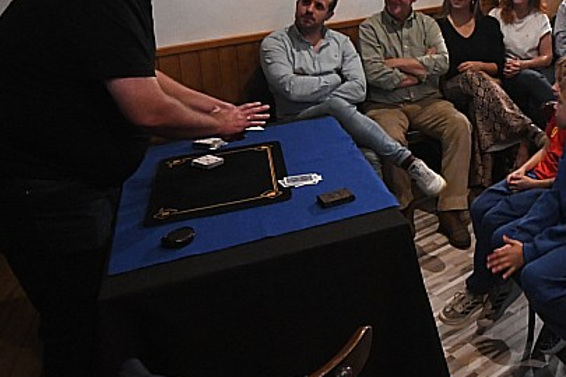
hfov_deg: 42.6
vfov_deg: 31.7
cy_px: 33
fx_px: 629
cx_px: 551
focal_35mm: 40
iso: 6400
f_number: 4
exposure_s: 1/50
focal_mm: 12
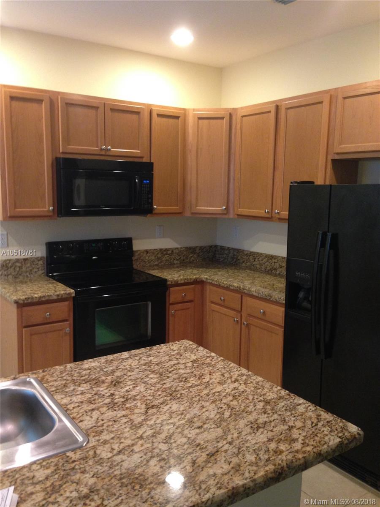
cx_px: 190
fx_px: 483
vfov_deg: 55.4
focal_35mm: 33
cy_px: 254
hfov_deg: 42.9
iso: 200
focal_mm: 4.12
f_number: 2.4
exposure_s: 1/20
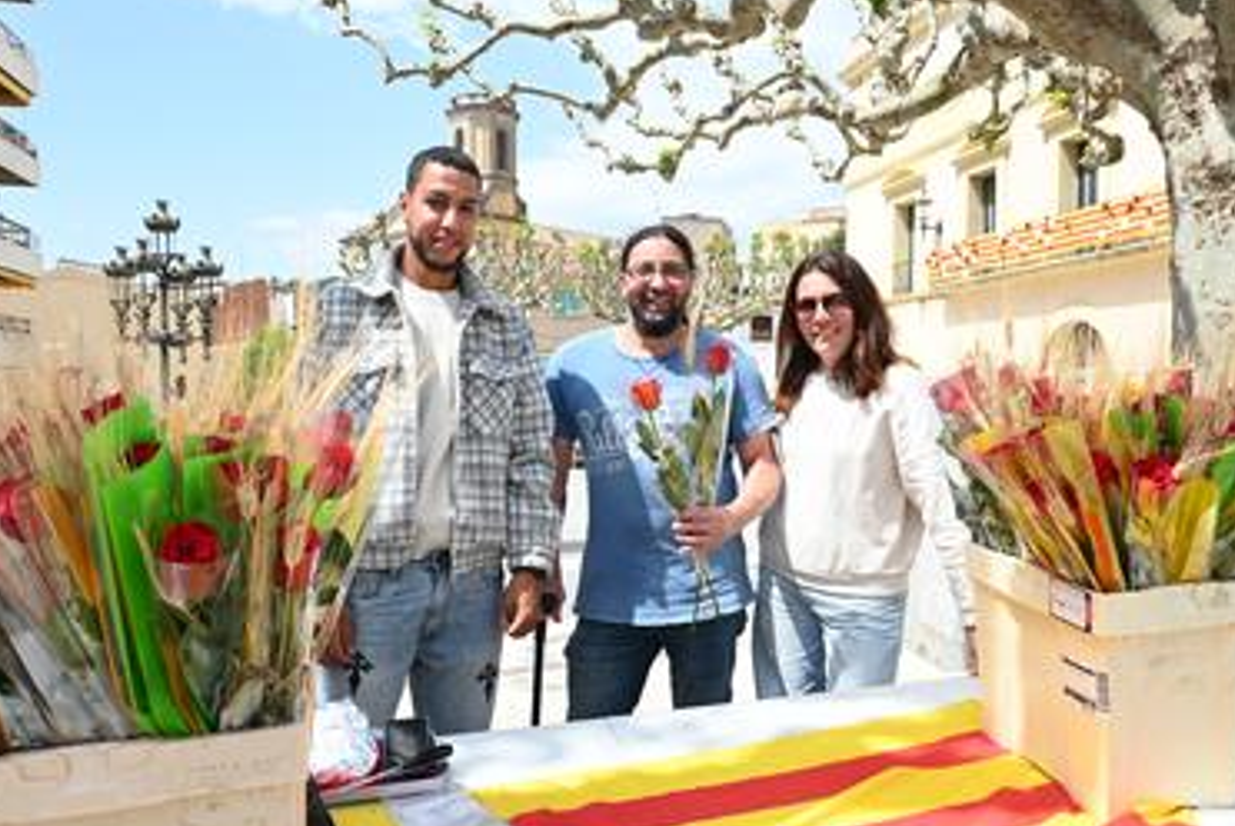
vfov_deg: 46.1
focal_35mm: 28
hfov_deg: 64.9
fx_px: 971
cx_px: 642
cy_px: 428
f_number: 5.6
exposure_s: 1/250
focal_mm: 17.5
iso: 100
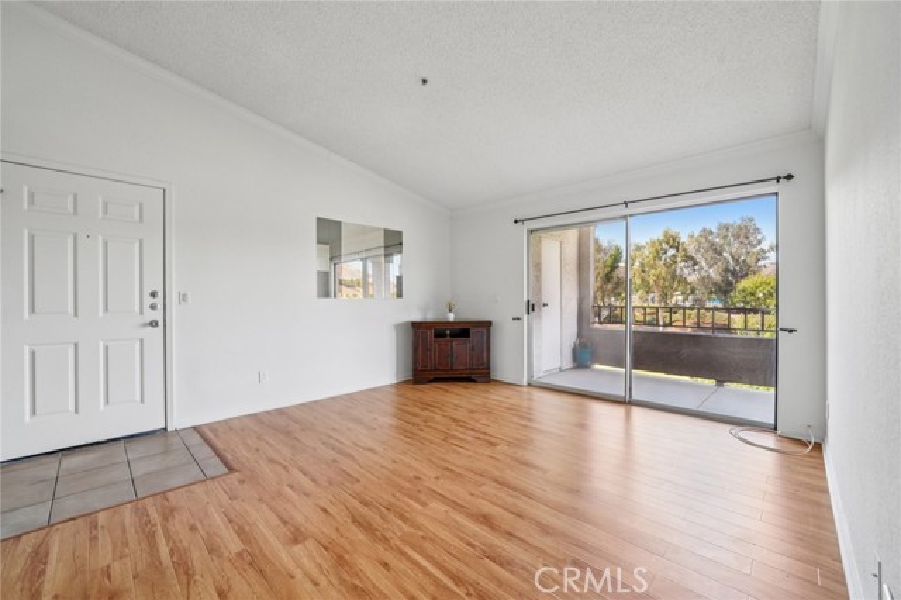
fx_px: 325
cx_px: 450
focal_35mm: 13
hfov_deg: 108.4
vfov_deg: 85.4
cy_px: 300
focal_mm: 13
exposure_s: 1/30
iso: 250
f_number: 8
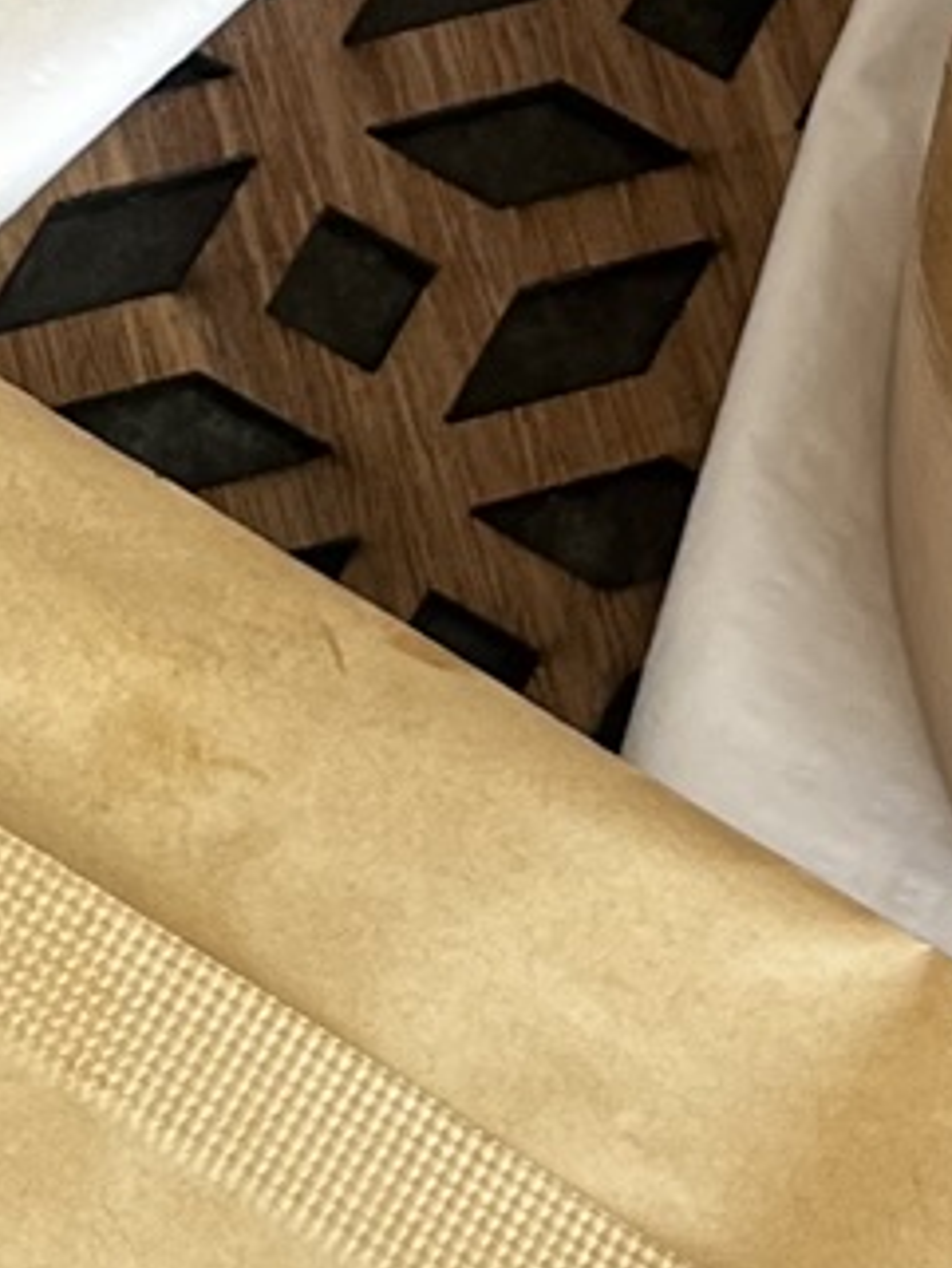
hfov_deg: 9.2
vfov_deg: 11.9
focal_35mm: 162
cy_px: -273
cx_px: 367
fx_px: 5936
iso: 64
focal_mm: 5.1
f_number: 1.6
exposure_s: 1/121
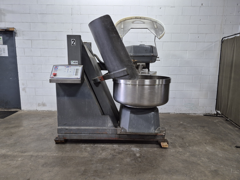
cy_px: 90
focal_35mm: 23
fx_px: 159
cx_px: 120
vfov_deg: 58.9
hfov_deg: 73.9
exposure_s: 1/120
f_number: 1.8
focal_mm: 5.4
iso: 250
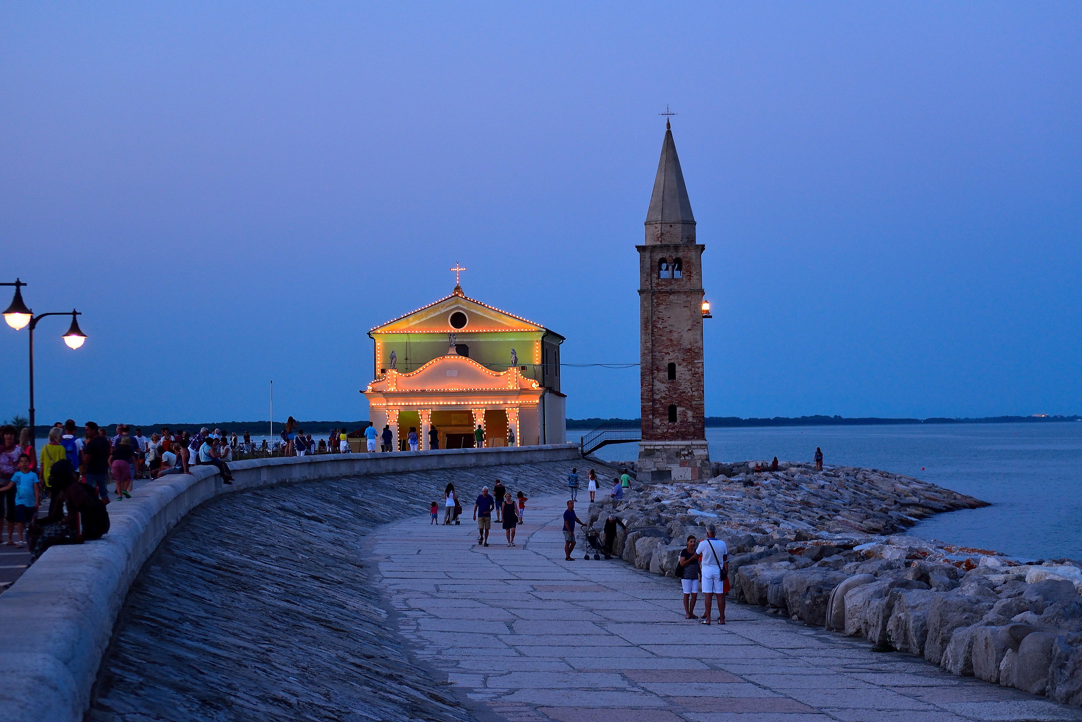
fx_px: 2479
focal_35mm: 82
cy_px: 361
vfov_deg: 16.6
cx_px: 541
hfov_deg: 24.6
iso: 400
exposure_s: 1/30
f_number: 4
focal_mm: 55
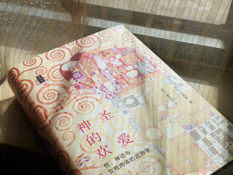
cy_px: 88
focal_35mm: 52
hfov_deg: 36.8
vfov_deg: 28.0
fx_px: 350
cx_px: 116
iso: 16
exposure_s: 1/1412
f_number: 2.4
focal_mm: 6
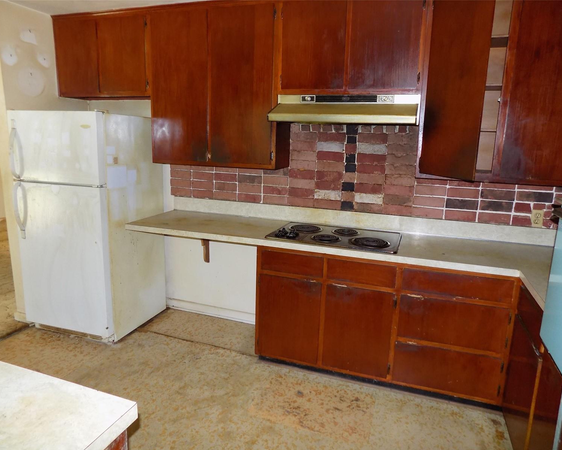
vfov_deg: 58.8
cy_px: 225
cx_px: 283
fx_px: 399
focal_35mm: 24
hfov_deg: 70.3
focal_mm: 4
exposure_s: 1/30
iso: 250
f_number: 3.1
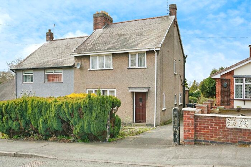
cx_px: 126
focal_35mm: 32
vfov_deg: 41.1
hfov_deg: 58.7
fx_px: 223
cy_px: 84
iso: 1000
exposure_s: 1/320
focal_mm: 32
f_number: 11
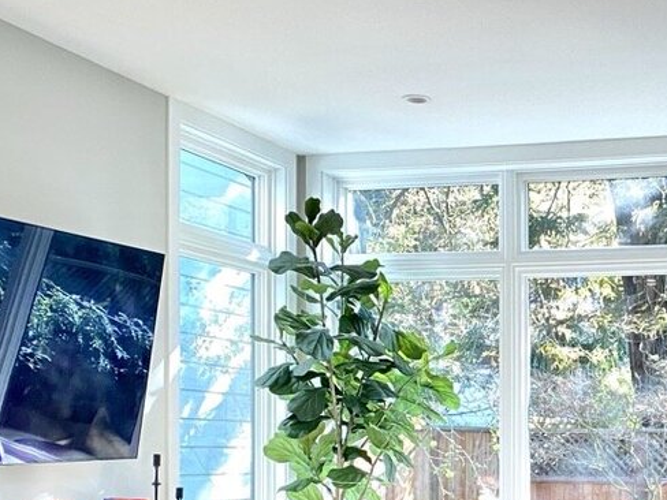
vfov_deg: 22.3
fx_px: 1233
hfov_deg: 29.0
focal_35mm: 64
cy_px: 458
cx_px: 611
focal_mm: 4.25
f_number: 1.8
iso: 160
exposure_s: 1/60
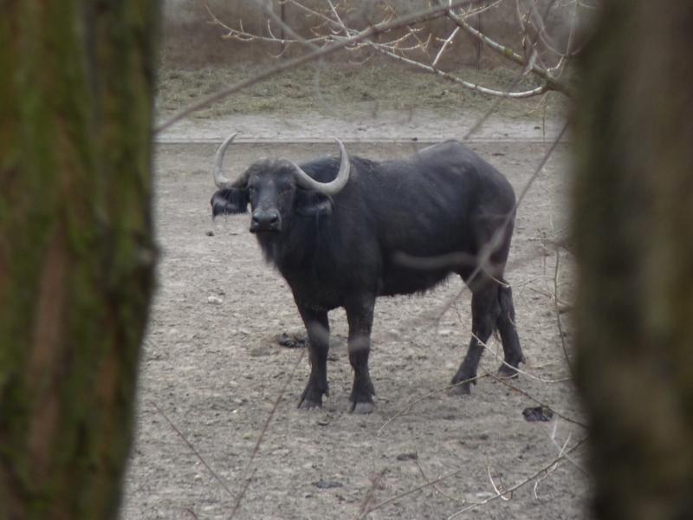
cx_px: 346
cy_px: 260
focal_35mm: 692
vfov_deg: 2.1
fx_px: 13854
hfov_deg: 2.9
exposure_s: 1/125
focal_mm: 86.4
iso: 160
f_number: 4.4
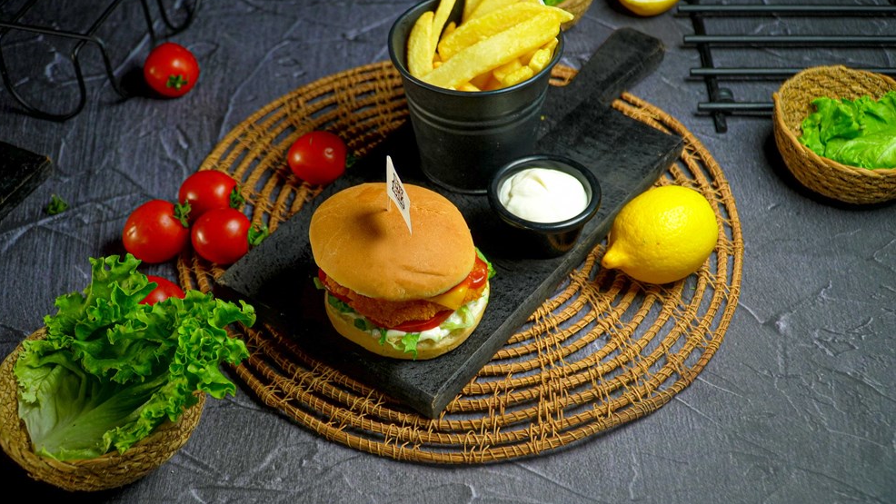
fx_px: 1212
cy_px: 235
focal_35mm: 51
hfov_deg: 40.6
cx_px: 443
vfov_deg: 23.5
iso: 250
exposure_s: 1/100
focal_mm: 32
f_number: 4
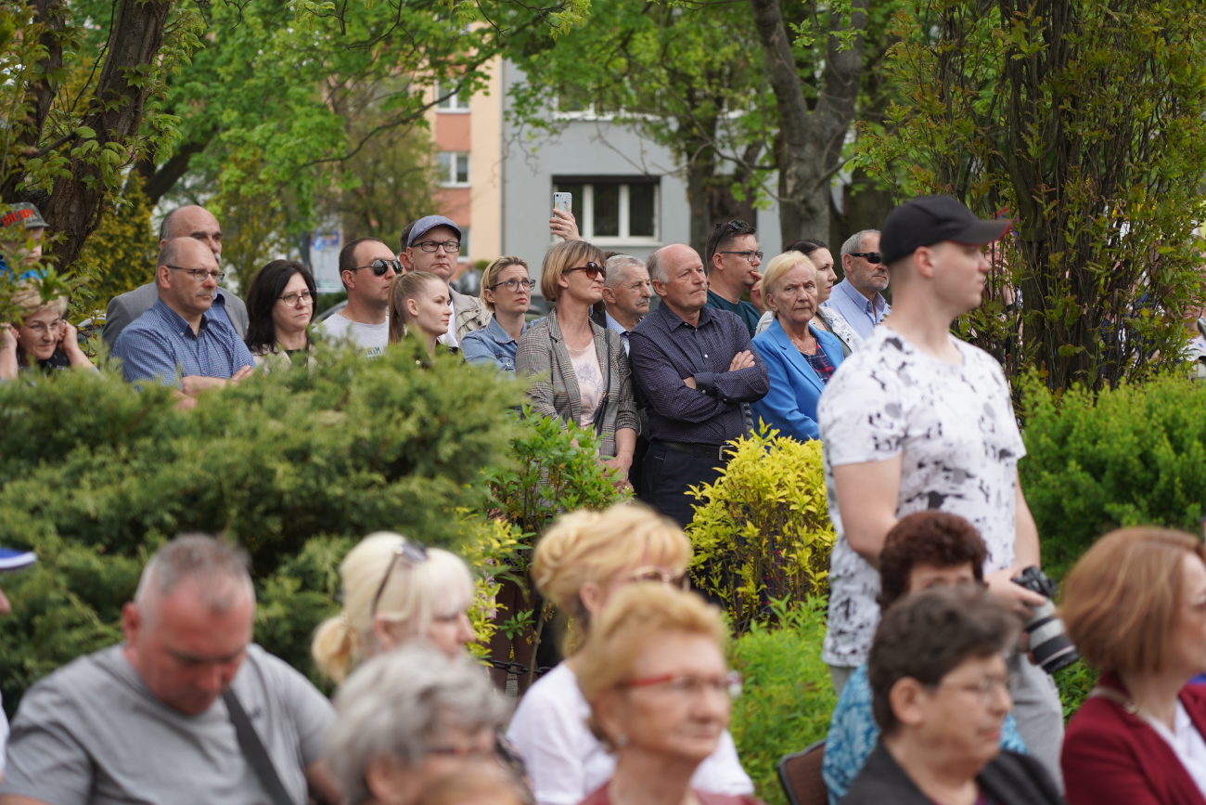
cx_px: 603
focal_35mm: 105
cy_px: 402
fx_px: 3518
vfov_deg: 13.0
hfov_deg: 19.5
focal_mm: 105
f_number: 4
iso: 160
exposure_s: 1/160
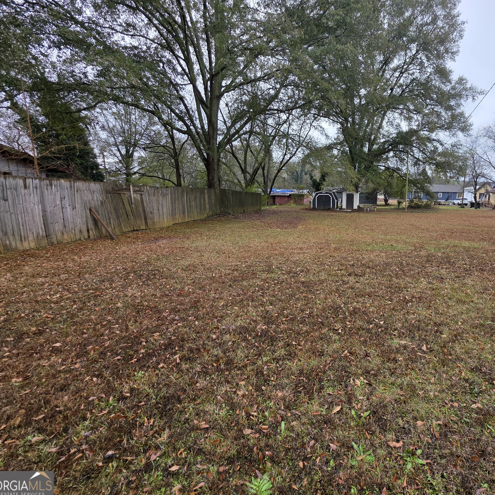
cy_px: 238
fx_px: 259
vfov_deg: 87.4
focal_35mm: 16
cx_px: 321
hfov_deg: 85.0
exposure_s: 1/120
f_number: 1.9
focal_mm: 2.2
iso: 25
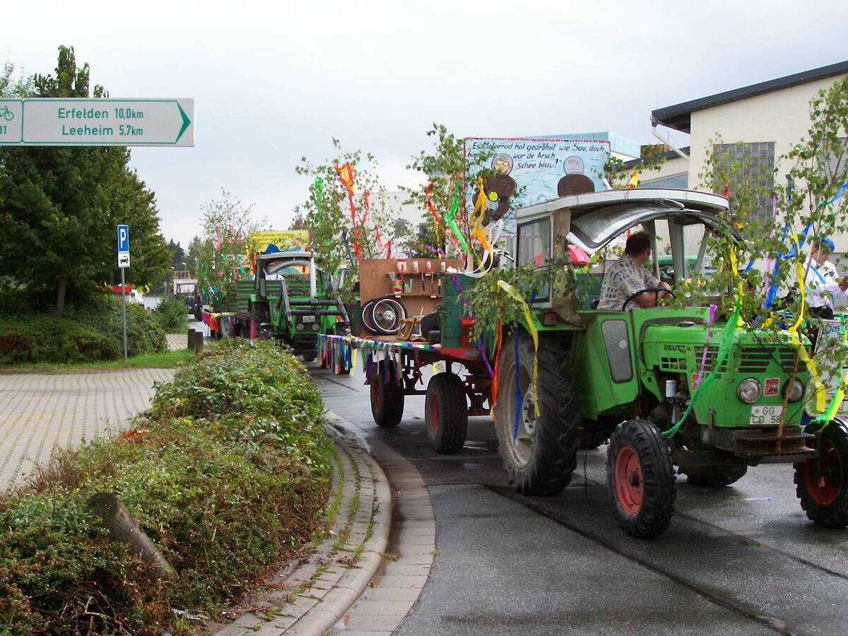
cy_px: 318
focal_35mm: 53
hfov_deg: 36.2
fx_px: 1298
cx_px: 424
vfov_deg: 27.5
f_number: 3.2
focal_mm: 8.7
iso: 80
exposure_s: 1/365
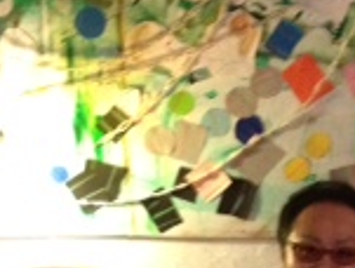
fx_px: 1521
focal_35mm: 148
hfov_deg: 13.3
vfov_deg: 9.5
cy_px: 515
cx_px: 94
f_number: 2.4
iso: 400
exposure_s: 1/17
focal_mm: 4.28
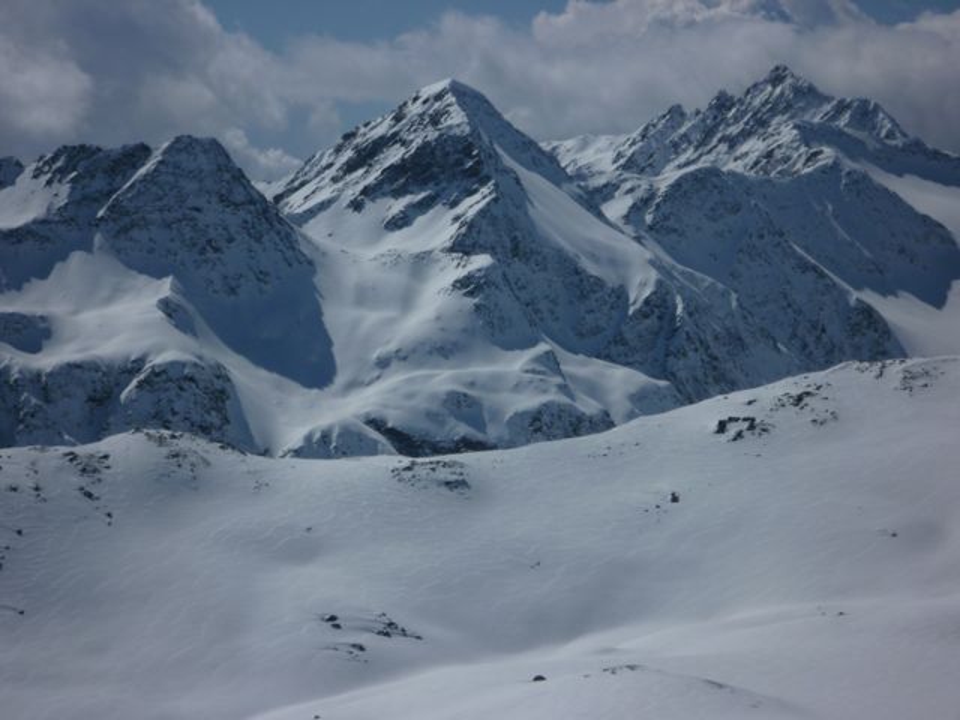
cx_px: 480
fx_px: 4021
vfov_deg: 10.2
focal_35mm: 145
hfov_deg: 13.6
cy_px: 360
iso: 80
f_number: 8
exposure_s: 1/1000
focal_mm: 26
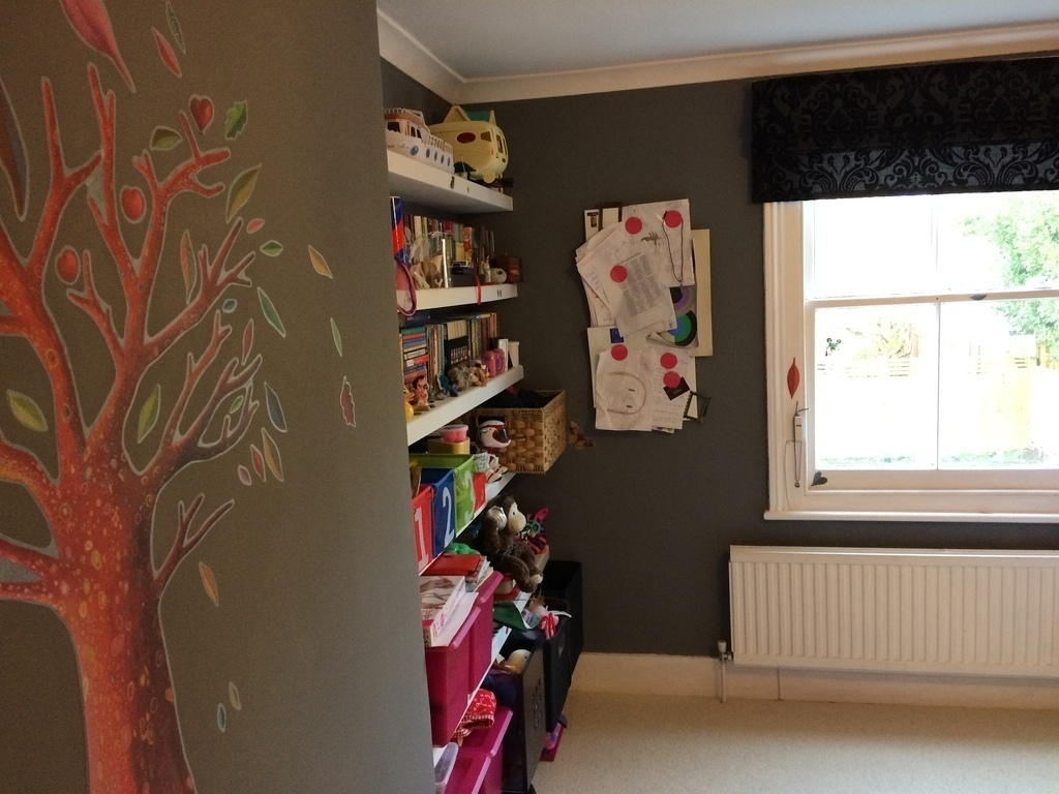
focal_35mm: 29
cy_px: 397
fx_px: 887
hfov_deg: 61.7
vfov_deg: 48.2
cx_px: 530
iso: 250
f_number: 2.2
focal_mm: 4.15
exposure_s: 1/33
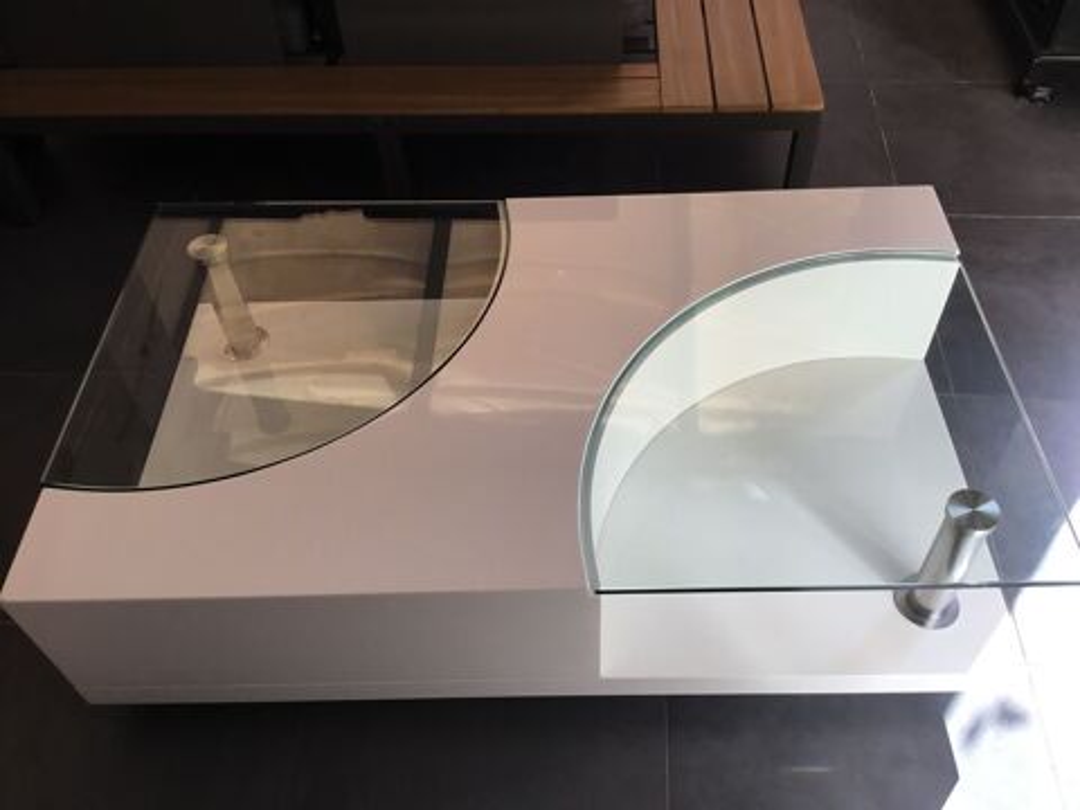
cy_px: 405
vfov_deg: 45.4
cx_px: 540
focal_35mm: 31
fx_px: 967
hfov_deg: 58.4
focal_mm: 3.3
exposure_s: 1/128
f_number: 2.4
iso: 25
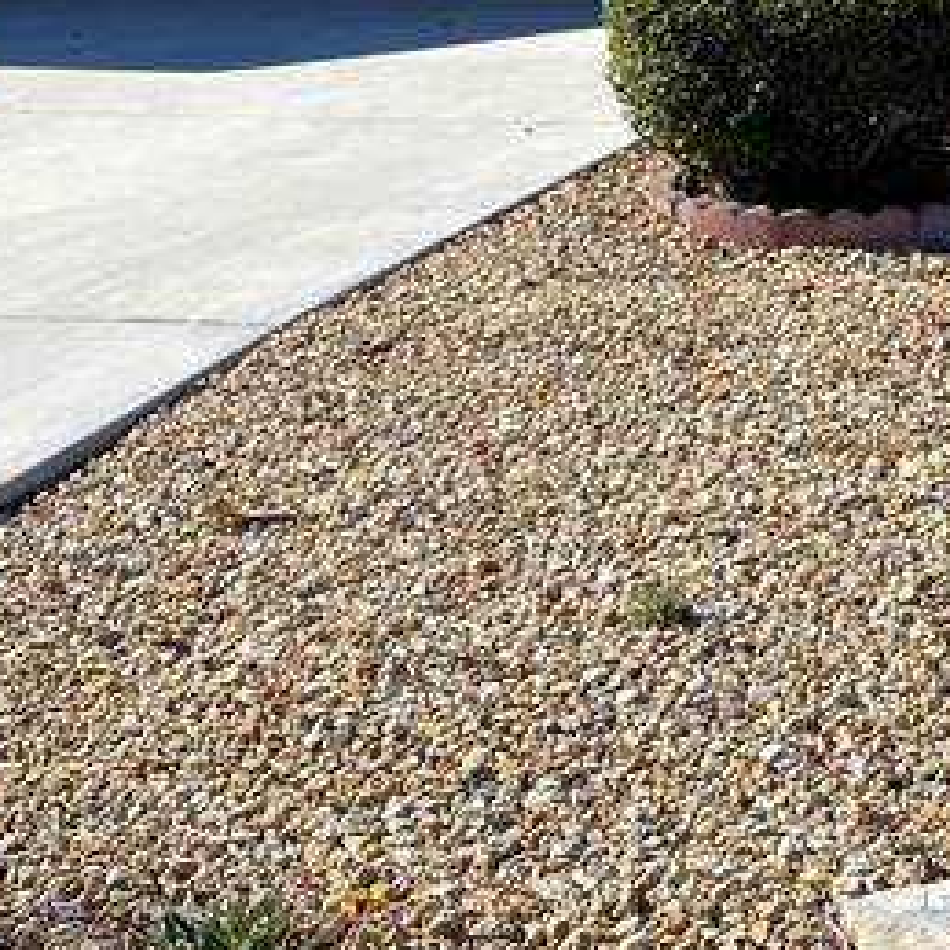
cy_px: -180
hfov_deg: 18.5
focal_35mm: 91
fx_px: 2825
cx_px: 1005
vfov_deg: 18.2
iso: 32
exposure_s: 1/2410
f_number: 1.8
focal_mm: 4.25
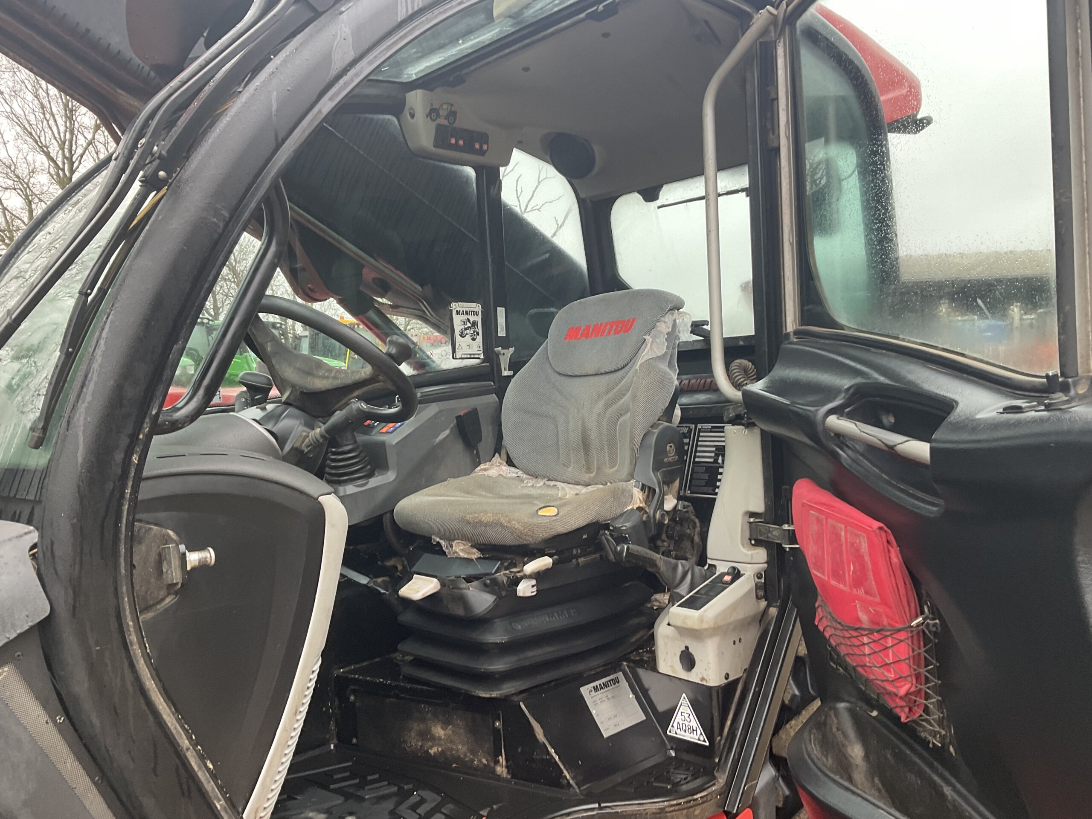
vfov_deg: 48.2
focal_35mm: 29
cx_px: 546
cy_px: 410
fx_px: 915
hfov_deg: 61.7
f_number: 1.8
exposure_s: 1/60
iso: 40
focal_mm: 3
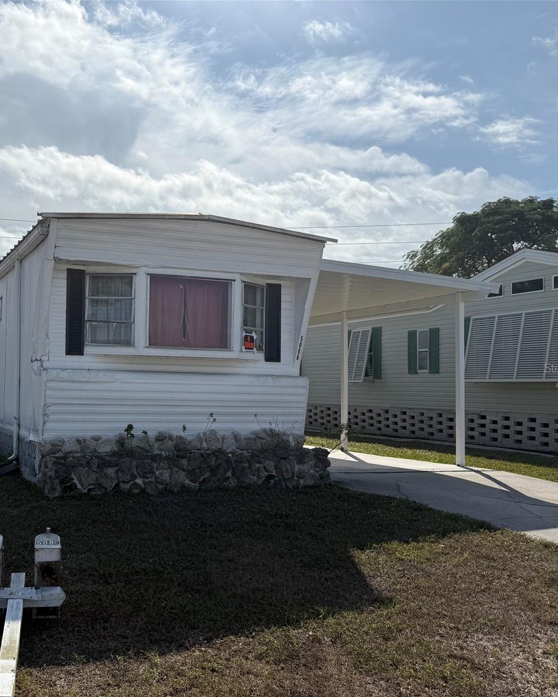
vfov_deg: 54.2
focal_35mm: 33
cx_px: 111
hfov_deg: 42.5
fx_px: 681
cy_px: 368
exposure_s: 1/14286
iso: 64
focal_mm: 6.76
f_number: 1.78
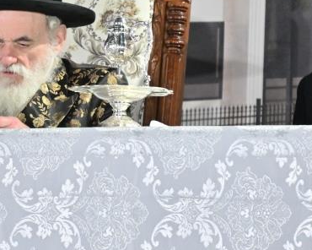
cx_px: 13
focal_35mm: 778
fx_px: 7184
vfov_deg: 2.0
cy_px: 60
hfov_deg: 2.5
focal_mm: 200
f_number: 2.8
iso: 1250
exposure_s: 1/125
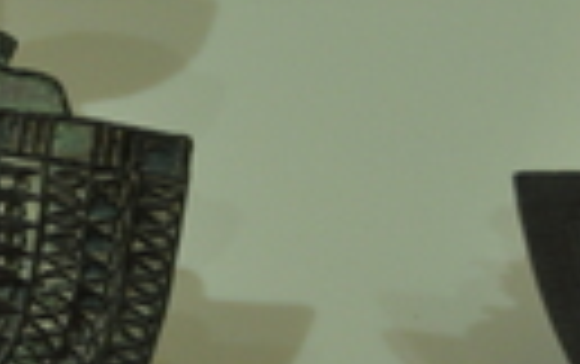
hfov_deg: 8.3
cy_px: -31
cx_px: -207
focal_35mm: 249
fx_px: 3941
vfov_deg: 5.3
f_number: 4.5
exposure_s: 1/25
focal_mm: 48
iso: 1000
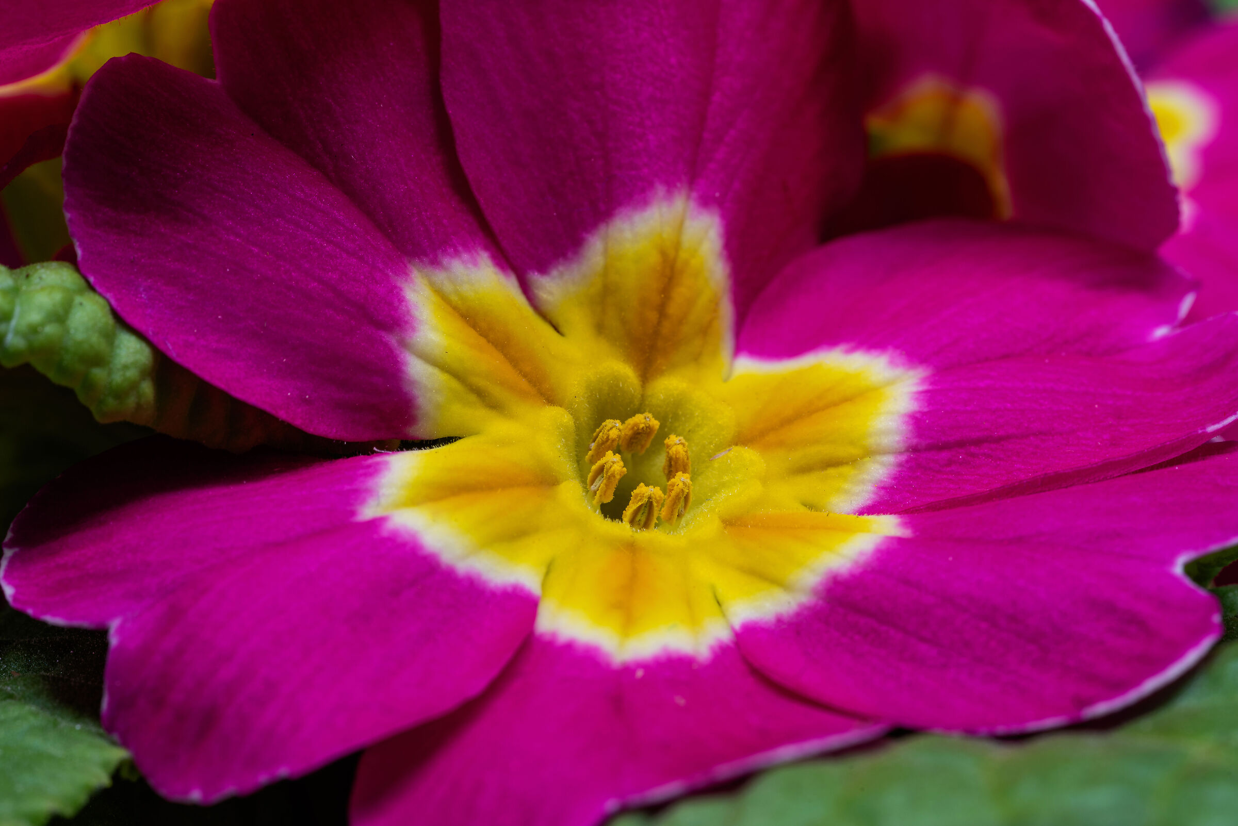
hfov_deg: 19.4
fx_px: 3612
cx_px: 619
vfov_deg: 13.1
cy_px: 413
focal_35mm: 105
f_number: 14
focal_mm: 105
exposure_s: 1/1.67
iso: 100
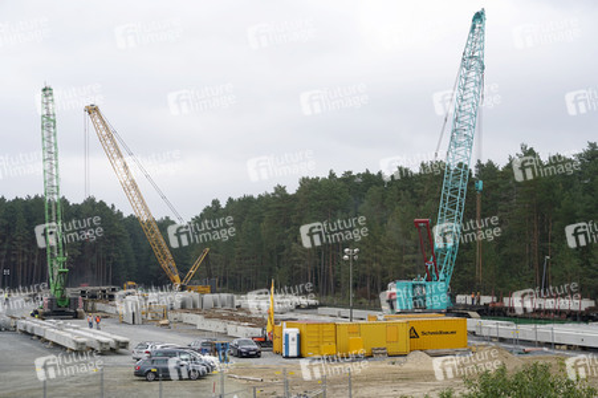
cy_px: 199
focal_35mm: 85
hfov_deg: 23.9
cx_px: 299
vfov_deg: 16.0
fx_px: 1411
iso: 320
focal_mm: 85
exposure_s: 1/250
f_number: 8
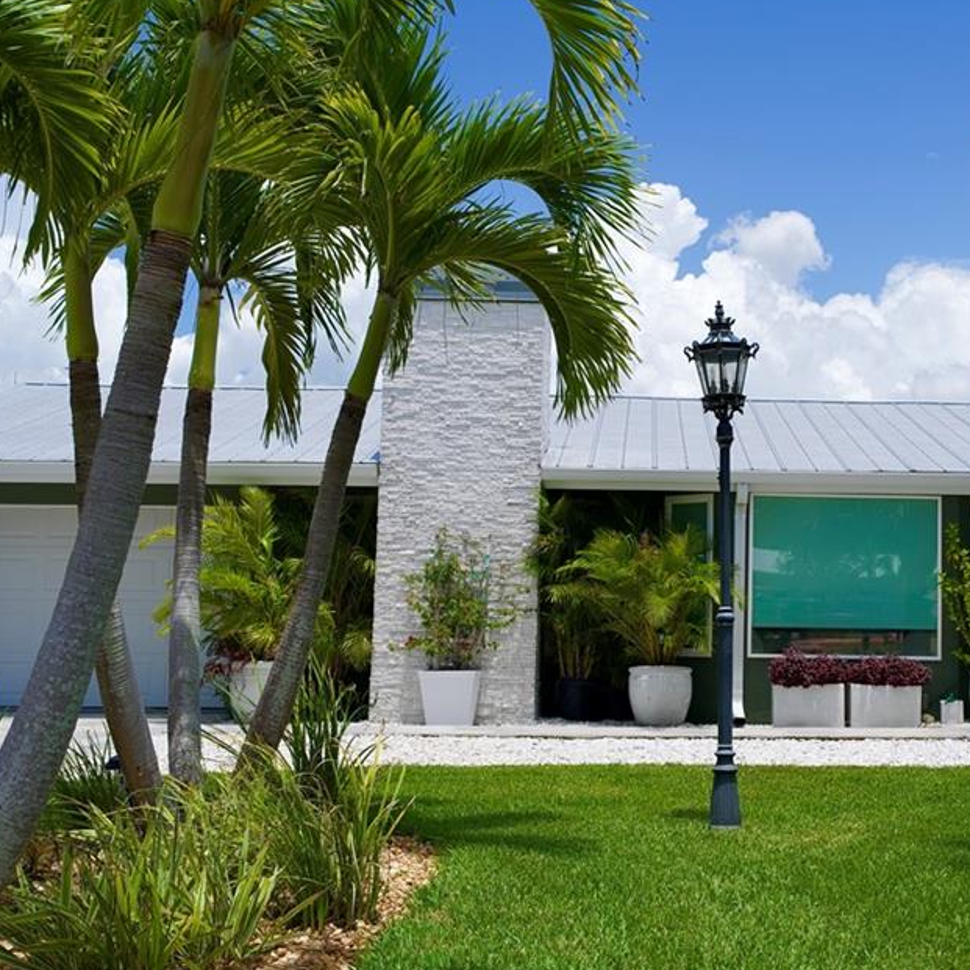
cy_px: 462
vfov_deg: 34.7
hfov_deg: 34.2
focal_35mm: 49
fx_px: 1553
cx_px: 689
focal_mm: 35
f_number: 5
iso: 100
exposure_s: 1/1250
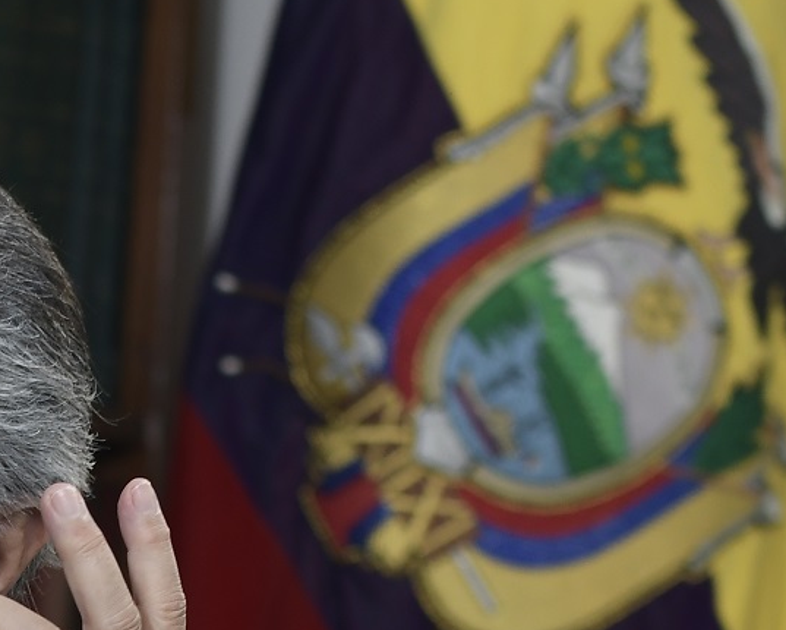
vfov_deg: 4.7
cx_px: -127
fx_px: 7679
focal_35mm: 330
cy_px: 837
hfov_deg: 5.8
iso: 640
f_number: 4
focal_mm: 70
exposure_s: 1/100
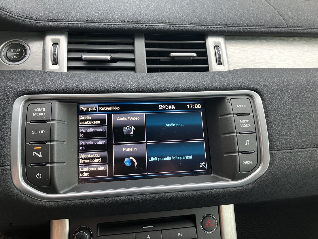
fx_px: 257
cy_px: 120
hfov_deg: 63.4
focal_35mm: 28
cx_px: 159
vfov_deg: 49.7
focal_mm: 3.99
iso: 80
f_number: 1.8
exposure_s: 1/83
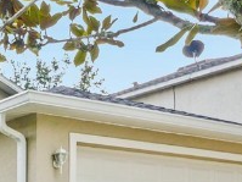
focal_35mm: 72
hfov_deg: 24.7
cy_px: 219
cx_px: -41
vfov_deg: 19.3
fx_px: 503
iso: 200
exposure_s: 1/60
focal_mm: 7
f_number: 4
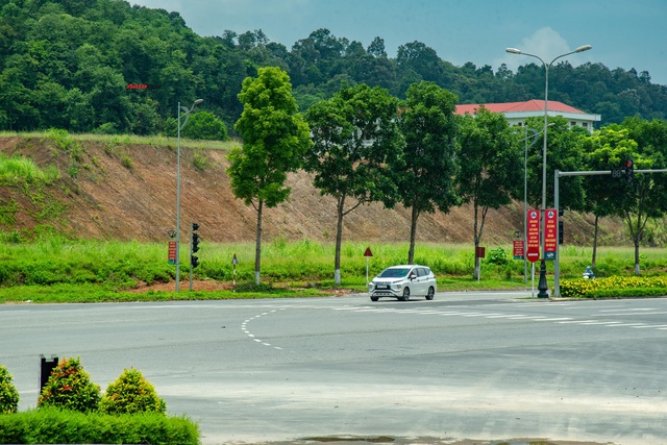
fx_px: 2224
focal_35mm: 120
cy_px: 222
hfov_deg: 17.1
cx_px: 334
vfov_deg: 11.4
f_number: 11
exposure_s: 1/640
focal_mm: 120
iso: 640
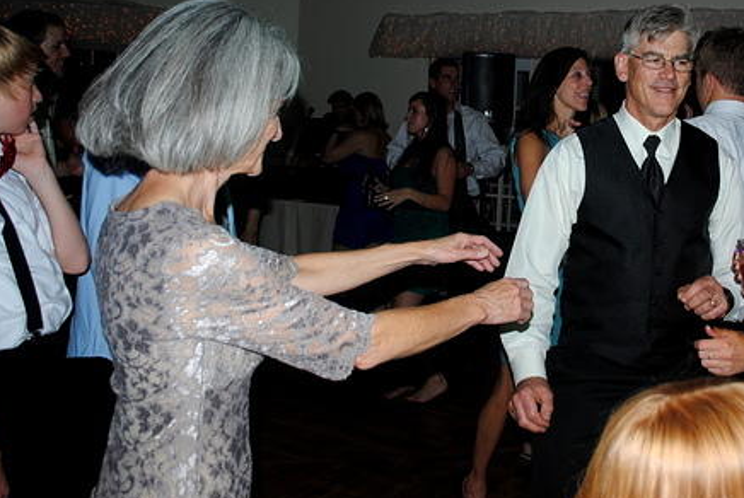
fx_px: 911
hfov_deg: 43.7
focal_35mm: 44
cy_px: 150
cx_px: 503
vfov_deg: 30.3
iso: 200
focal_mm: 20
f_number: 3.8
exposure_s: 1/60
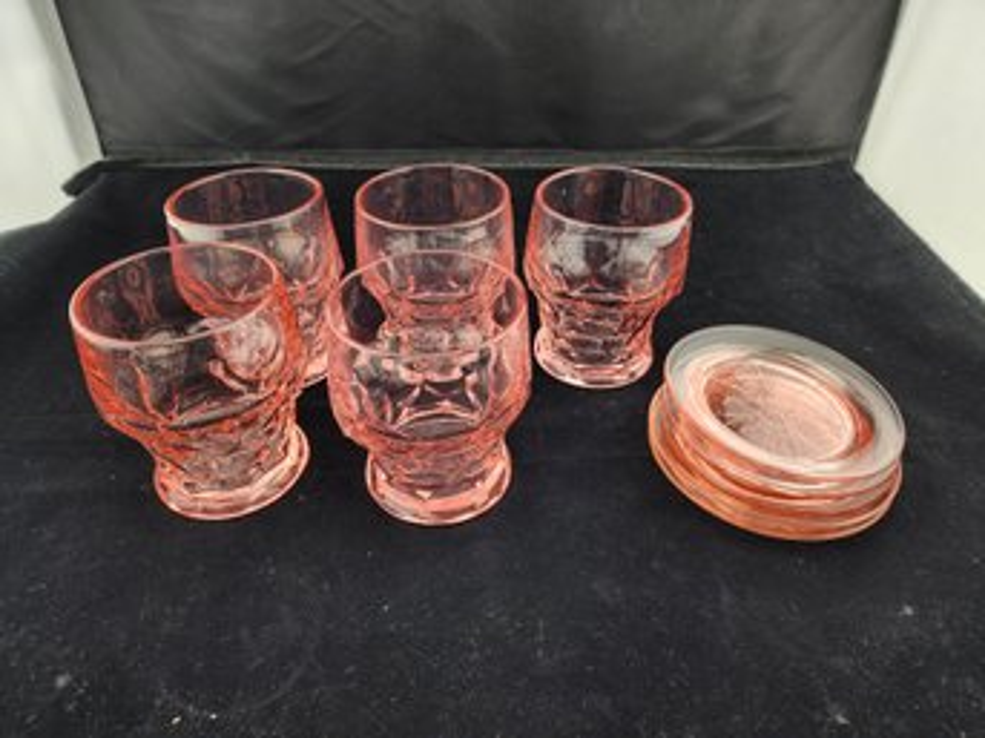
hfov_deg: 73.9
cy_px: 369
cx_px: 492
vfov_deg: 58.8
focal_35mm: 23
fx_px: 654
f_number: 1.8
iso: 40
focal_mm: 6.4
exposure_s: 1/120
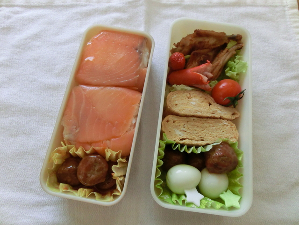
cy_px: 112
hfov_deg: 71.6
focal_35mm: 24
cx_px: 150
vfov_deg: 56.8
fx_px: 207
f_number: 3
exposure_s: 1/1000
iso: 640
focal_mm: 4.24
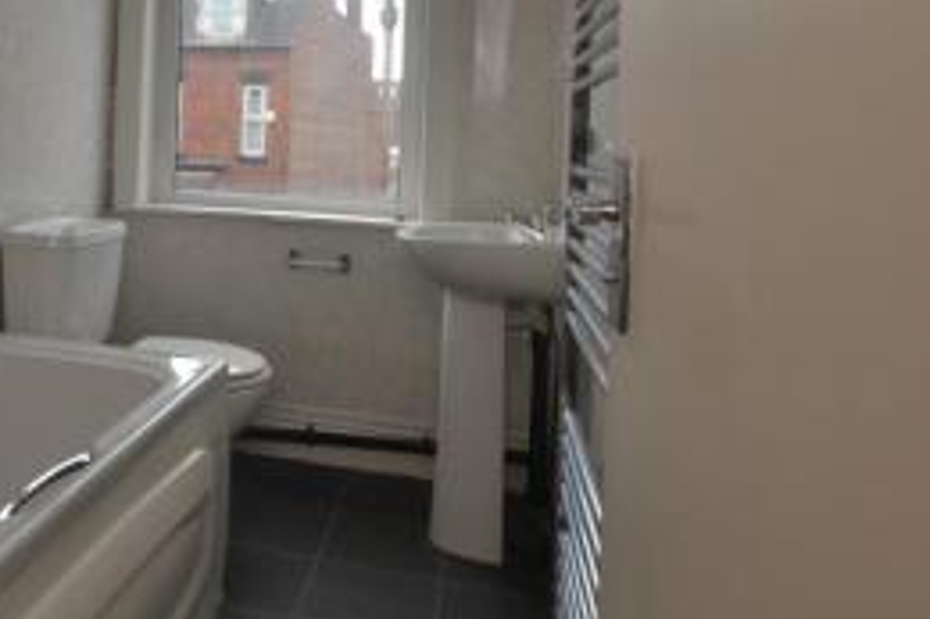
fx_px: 852
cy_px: 106
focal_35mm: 33
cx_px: 225
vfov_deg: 38.1
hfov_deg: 54.4
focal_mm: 12
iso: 200
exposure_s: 1/125
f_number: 5.6
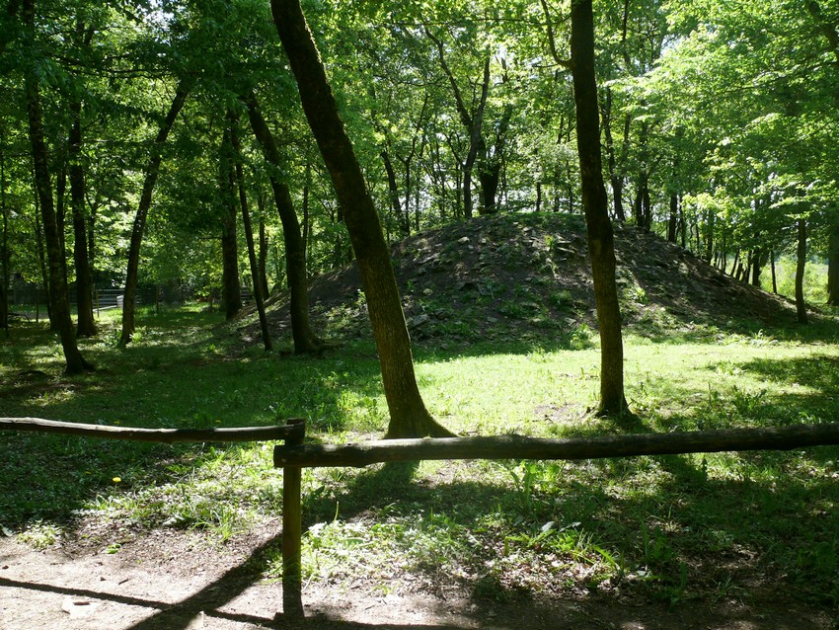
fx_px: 849
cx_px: 420
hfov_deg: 52.6
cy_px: 315
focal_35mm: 35
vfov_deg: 40.7
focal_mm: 7.4
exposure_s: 1/160
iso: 100
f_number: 4
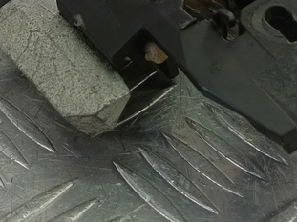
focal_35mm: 89
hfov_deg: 22.0
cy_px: -79
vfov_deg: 15.6
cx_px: 159
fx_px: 763
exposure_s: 1/100
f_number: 1.6
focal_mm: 4.11
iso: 147
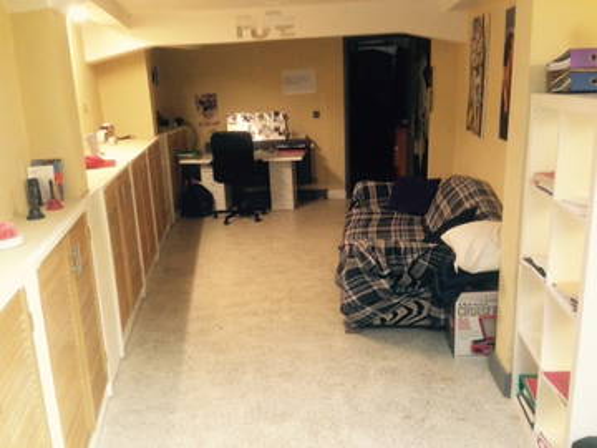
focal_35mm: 33
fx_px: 569
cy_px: 224
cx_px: 298
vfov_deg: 42.9
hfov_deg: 55.4
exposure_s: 1/20
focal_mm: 4.12
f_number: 2.4
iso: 250
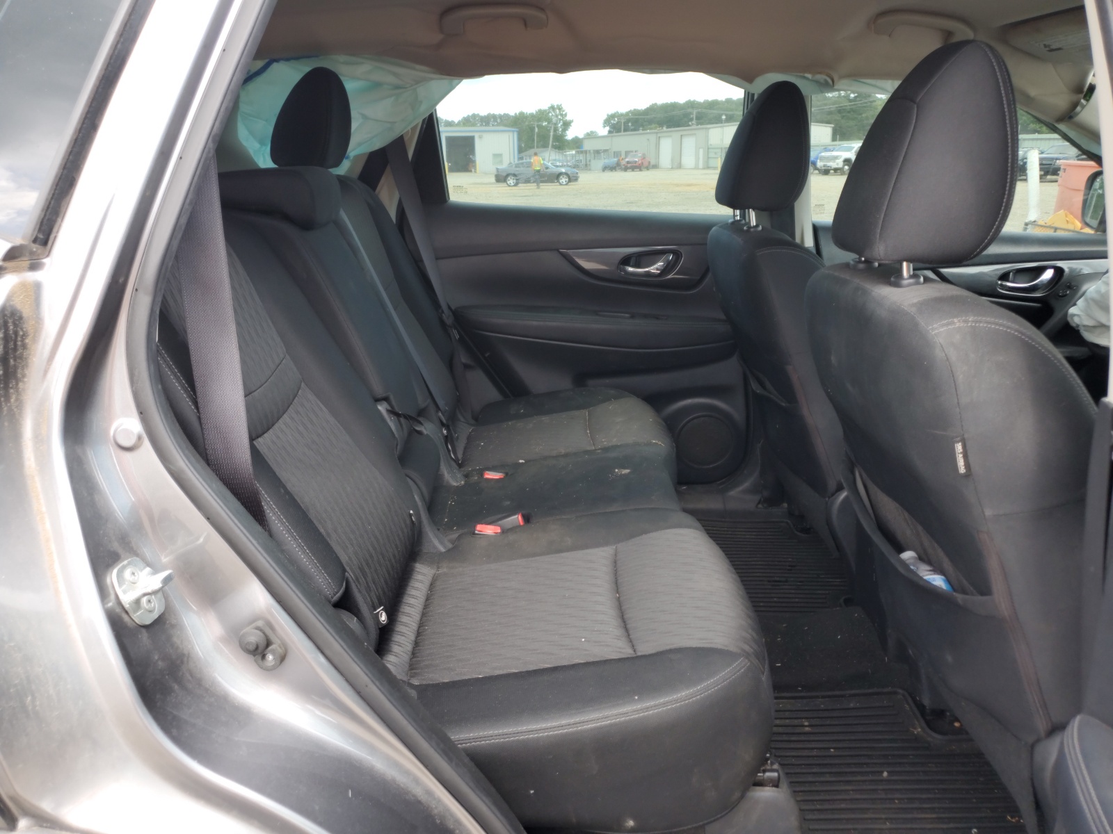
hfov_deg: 67.3
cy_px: 417
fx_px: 836
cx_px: 556
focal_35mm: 26
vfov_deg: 53.1
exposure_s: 1/196
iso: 50
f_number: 1.5
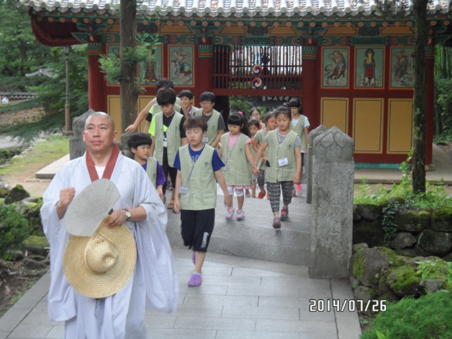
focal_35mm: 71
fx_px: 927
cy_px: 170
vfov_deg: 20.7
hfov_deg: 27.4
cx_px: 226
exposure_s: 1/30
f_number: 5.8
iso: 400
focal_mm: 13.2
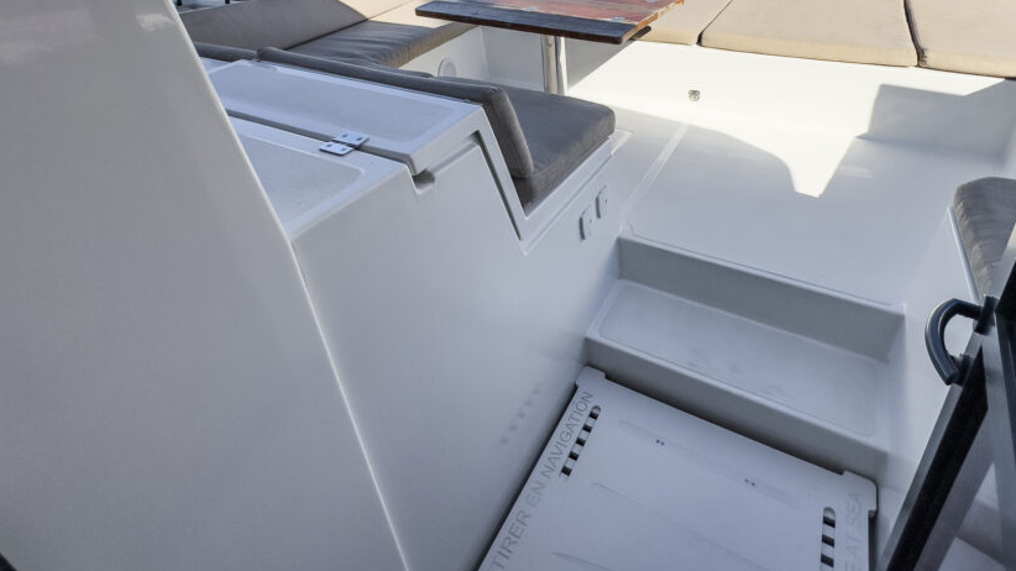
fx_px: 512
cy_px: 121
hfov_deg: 88.9
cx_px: 588
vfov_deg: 54.6
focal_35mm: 19
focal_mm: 2.22
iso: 40
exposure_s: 1/3400
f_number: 2.2
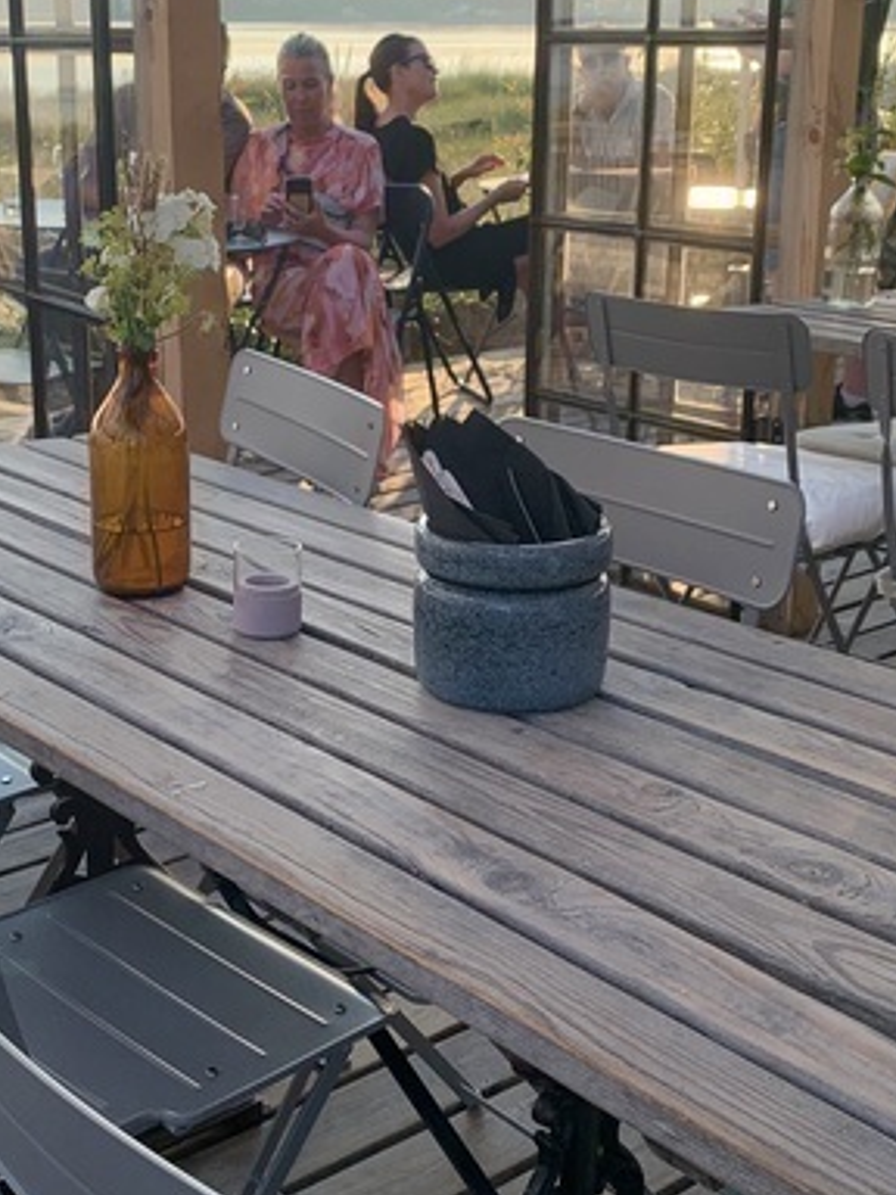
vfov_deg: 36.8
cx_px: 342
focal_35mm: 52
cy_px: 579
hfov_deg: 27.9
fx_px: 1795
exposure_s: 1/716
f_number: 1.8
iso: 25
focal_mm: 4.25
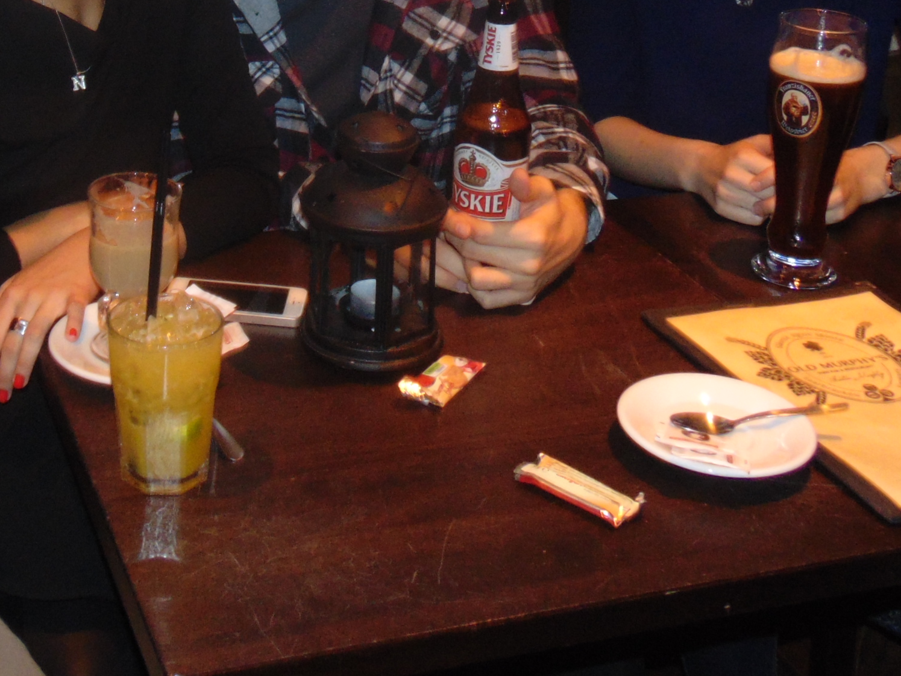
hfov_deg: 31.1
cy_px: -28
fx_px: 1588
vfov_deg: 22.9
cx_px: 210
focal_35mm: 61
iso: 200
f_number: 3
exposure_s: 1/8
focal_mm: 4.5
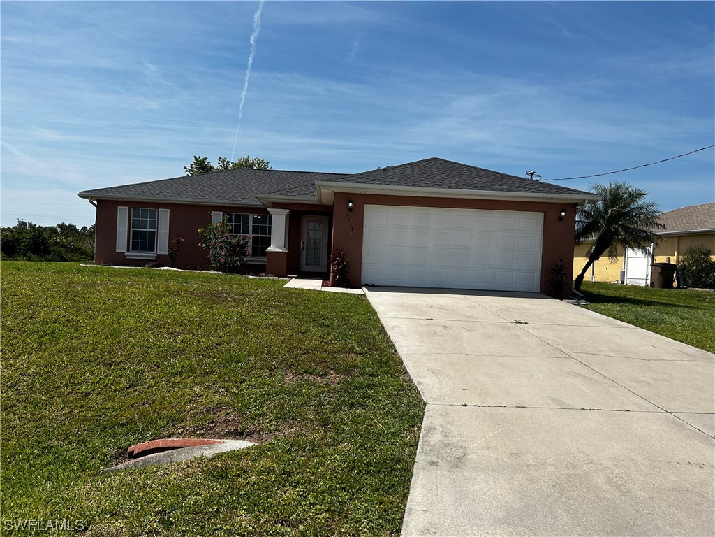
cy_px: 268
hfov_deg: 67.3
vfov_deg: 53.1
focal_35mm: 26
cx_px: 358
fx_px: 537
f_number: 1.5
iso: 50
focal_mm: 5.7
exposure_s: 1/6579
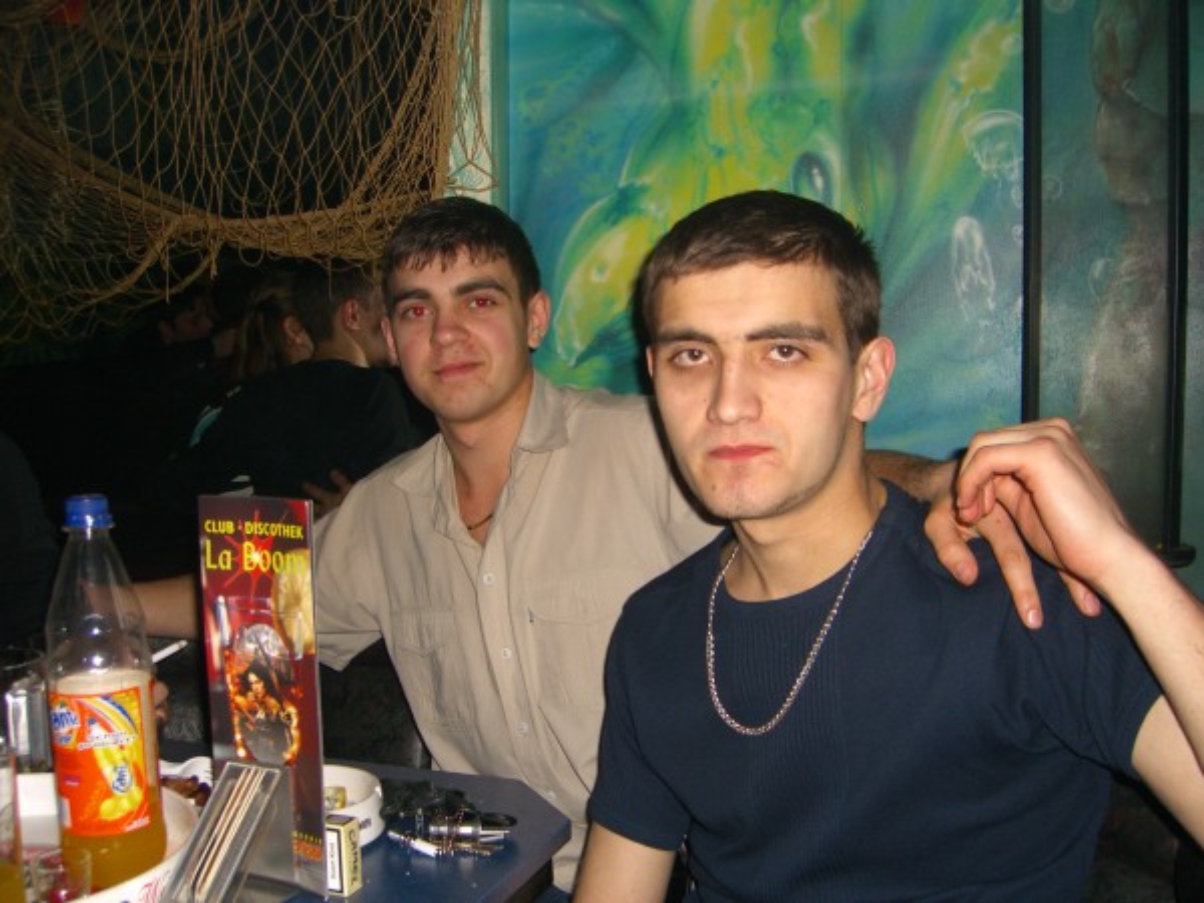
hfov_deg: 49.0
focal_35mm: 38
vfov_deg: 37.7
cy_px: 452
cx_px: 602
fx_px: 1322
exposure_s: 1/60
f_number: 2.8
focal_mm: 7.9
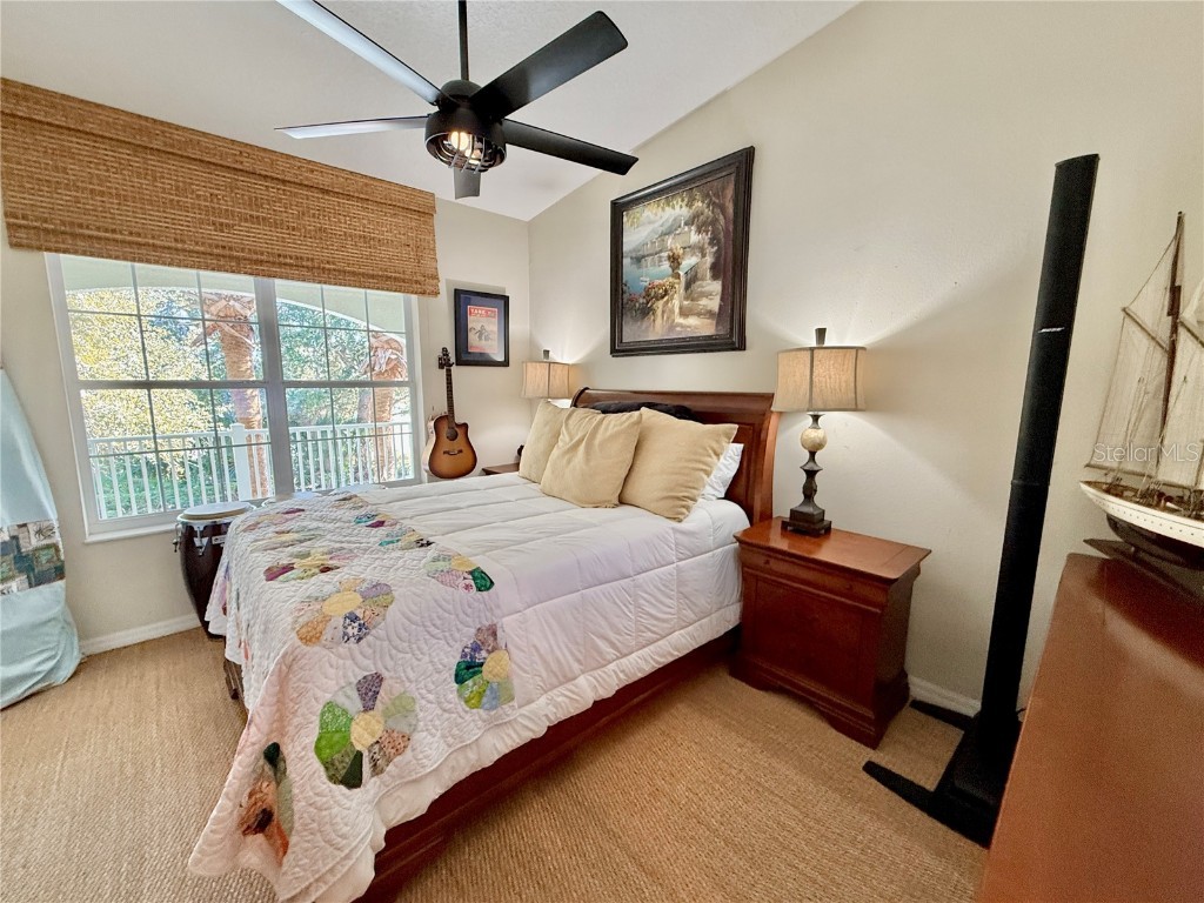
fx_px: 487
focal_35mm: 14
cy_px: 452
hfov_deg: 102.1
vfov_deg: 85.7
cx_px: 602
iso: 250
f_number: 2.2
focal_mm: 2.22
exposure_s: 1/60
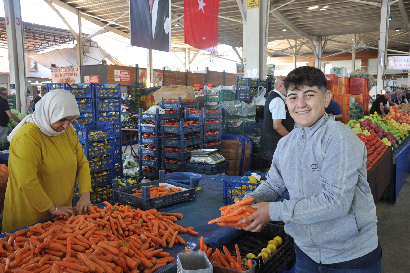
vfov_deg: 36.8
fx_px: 409
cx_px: 205
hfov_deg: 53.2
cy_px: 136
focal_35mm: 36
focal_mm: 24
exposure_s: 1/30
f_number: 5.6
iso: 250
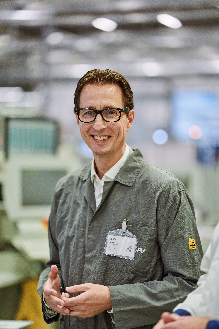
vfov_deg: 17.8
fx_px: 1049
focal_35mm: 115
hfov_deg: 11.9
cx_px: 110
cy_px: 164
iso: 1600
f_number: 2
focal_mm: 115
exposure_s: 1/800
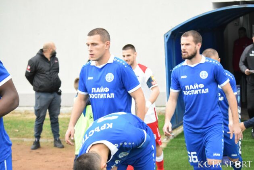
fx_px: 582
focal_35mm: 82
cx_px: 127
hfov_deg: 24.6
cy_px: 85
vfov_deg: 16.6
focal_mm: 55
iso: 3200
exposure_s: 1/1250
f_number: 4.5
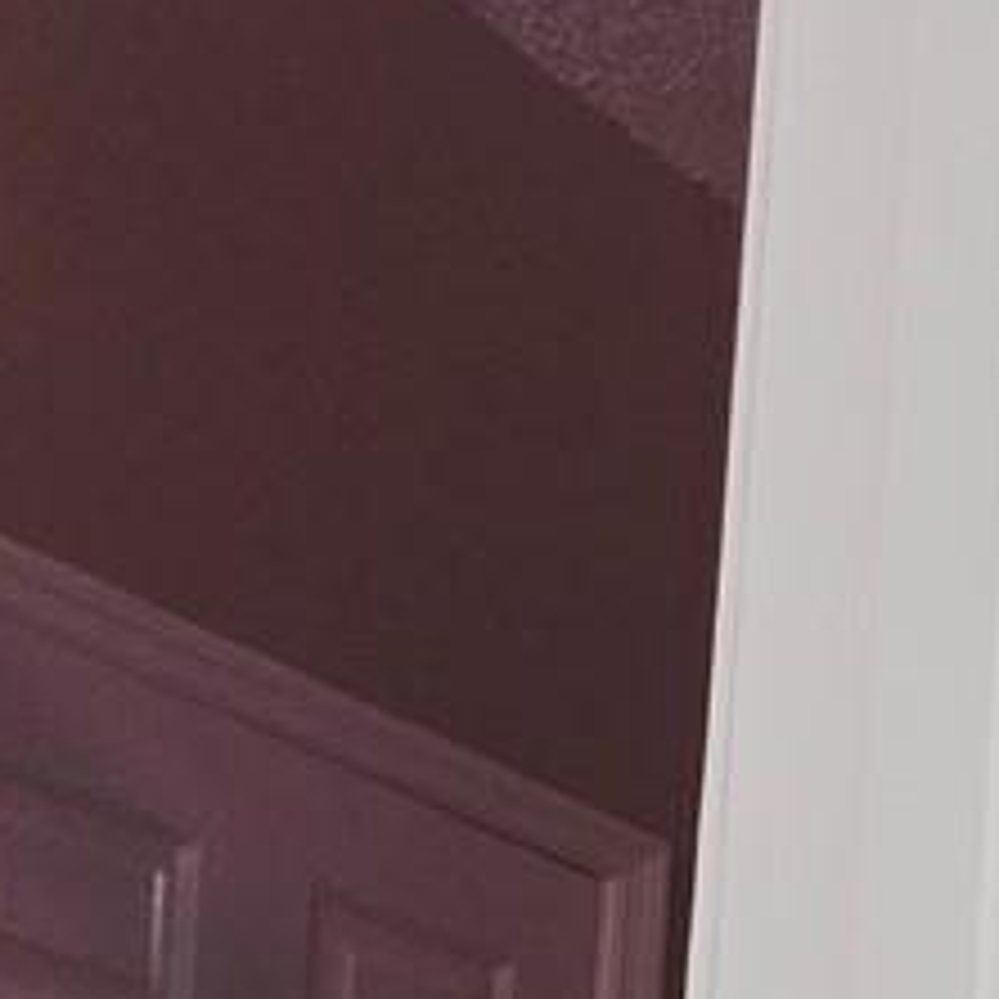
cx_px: 2970
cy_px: 1638
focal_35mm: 83
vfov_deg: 17.9
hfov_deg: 11.6
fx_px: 2710
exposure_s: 1/120
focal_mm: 2.2
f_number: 1.9
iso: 100
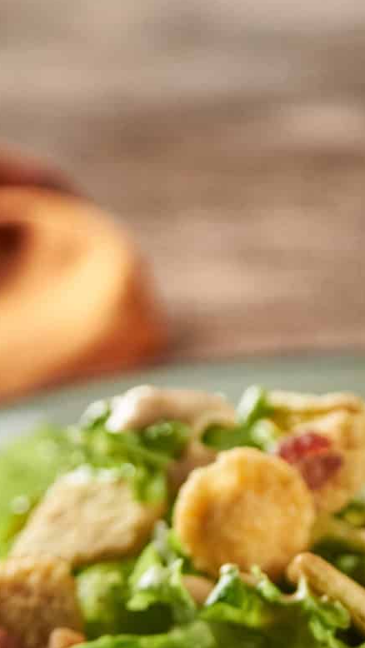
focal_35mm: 362
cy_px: 548
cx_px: 354
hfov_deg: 3.4
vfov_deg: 6.0
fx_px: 6224
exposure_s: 1/60
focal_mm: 105
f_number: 4
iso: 250
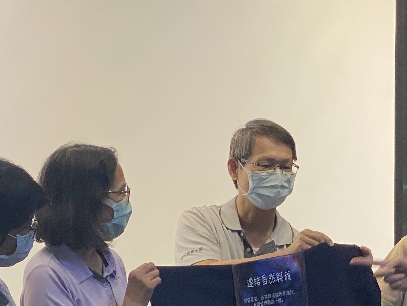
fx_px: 1682
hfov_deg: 13.8
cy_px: 315
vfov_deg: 10.3
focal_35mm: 143
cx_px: 245
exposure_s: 1/60
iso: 160
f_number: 2
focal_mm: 6
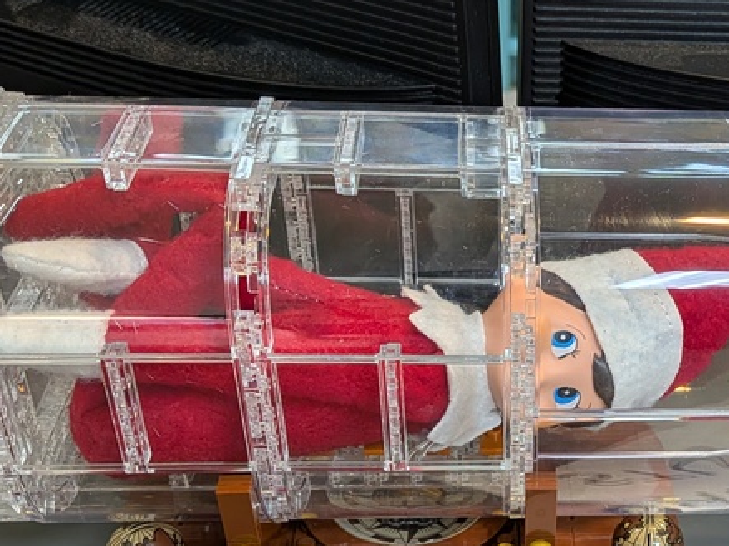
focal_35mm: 56
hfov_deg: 33.0
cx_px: 621
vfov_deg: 25.0
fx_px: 1179
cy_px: 524
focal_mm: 4.53
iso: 26
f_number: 1.7
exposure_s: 1/120
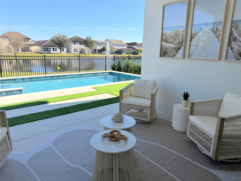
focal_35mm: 24
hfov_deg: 71.6
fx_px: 167
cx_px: 120
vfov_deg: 56.8
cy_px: 90
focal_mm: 6.76
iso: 100
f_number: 1.78
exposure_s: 1/3425
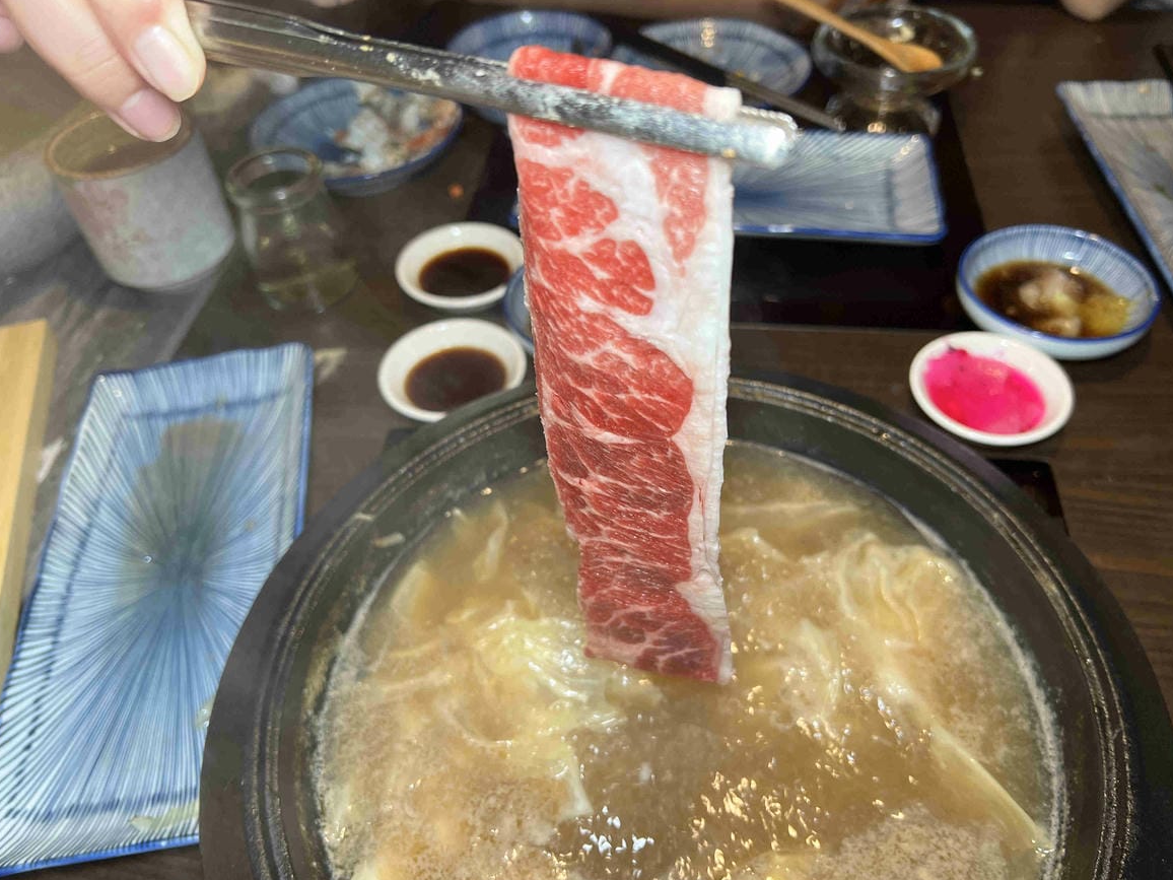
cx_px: 602
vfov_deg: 51.4
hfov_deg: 65.3
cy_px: 436
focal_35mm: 27
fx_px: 915
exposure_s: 1/120
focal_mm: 5.7
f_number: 1.5
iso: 100
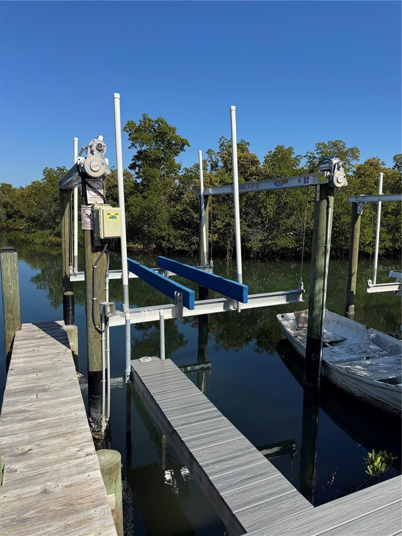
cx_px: 201
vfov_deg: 71.6
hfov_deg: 56.8
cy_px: 268
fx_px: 372
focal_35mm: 24
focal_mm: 6.76
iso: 80
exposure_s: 1/4608
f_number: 1.78
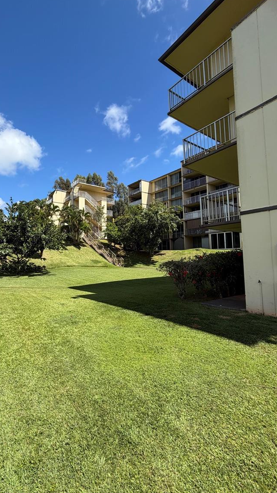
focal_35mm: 16
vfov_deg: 99.4
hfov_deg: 65.3
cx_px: 92
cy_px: 246
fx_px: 209
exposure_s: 1/770
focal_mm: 2.22
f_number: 2.2
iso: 32
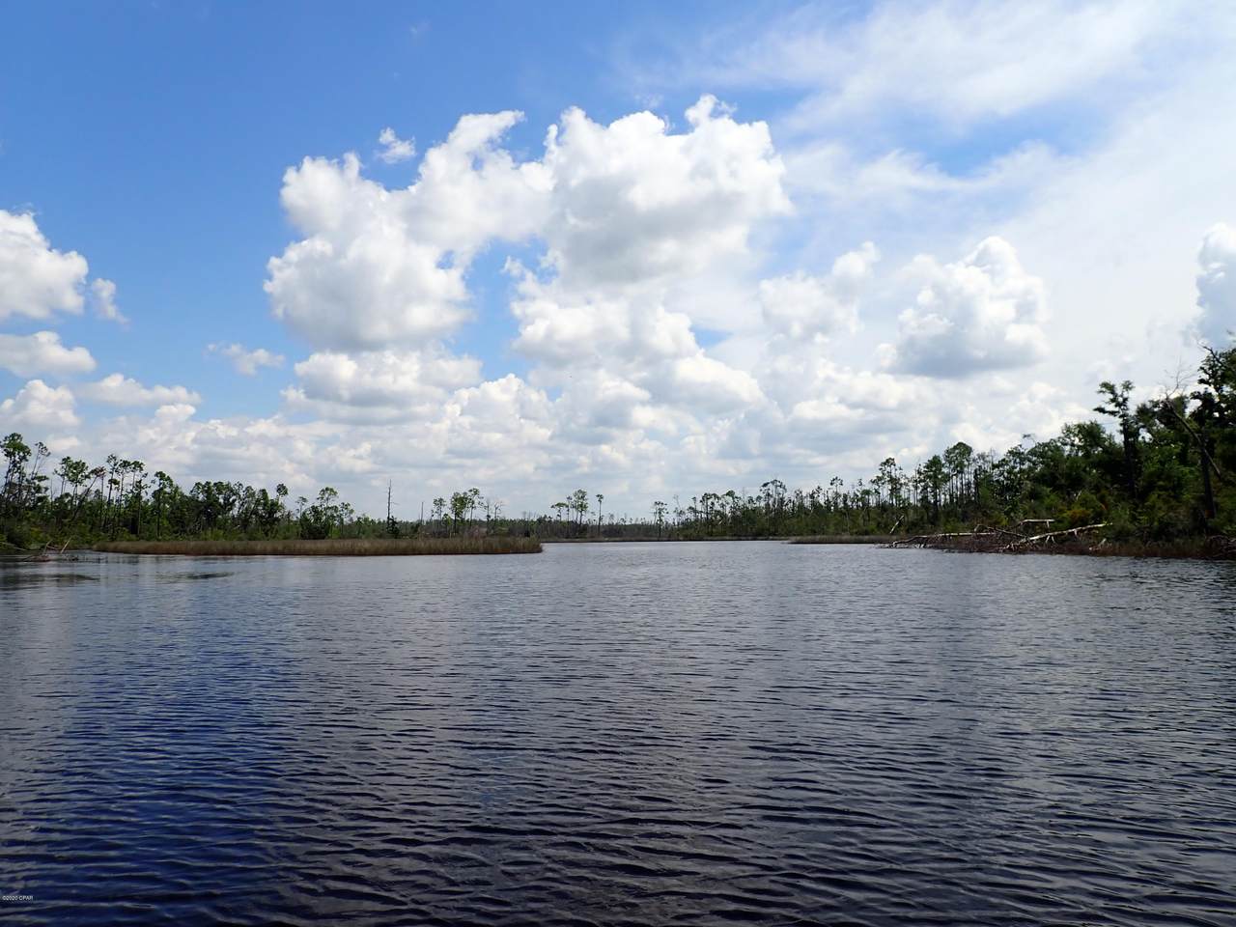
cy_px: 464
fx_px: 893
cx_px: 618
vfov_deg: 54.9
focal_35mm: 25
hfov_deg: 69.4
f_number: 8
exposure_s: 1/320
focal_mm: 4.5
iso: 100
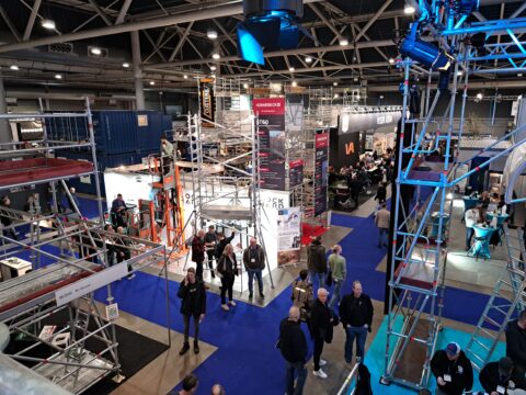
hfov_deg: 71.6
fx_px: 365
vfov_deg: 56.8
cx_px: 263
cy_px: 198
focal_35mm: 24
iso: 320
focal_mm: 5.23
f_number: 1.8
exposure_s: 1/50
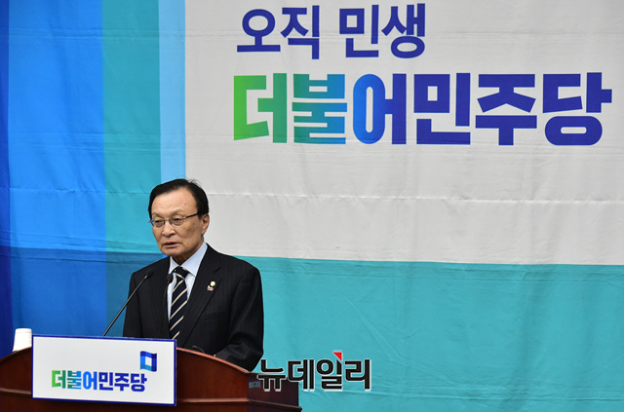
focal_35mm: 165
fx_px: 2852
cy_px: 206
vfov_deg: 8.3
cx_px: 312
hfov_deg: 12.5
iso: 5000
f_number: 7.1
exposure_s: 1/250
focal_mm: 165
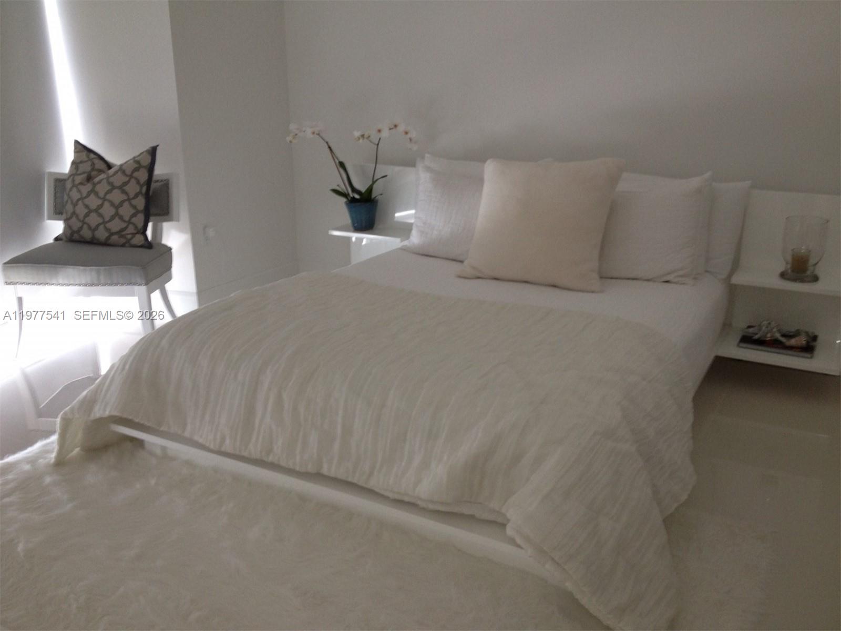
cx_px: 420
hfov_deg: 52.6
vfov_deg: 40.7
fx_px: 850
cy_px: 316
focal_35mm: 35
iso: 80
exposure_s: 1/20
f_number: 2.4
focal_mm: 4.28
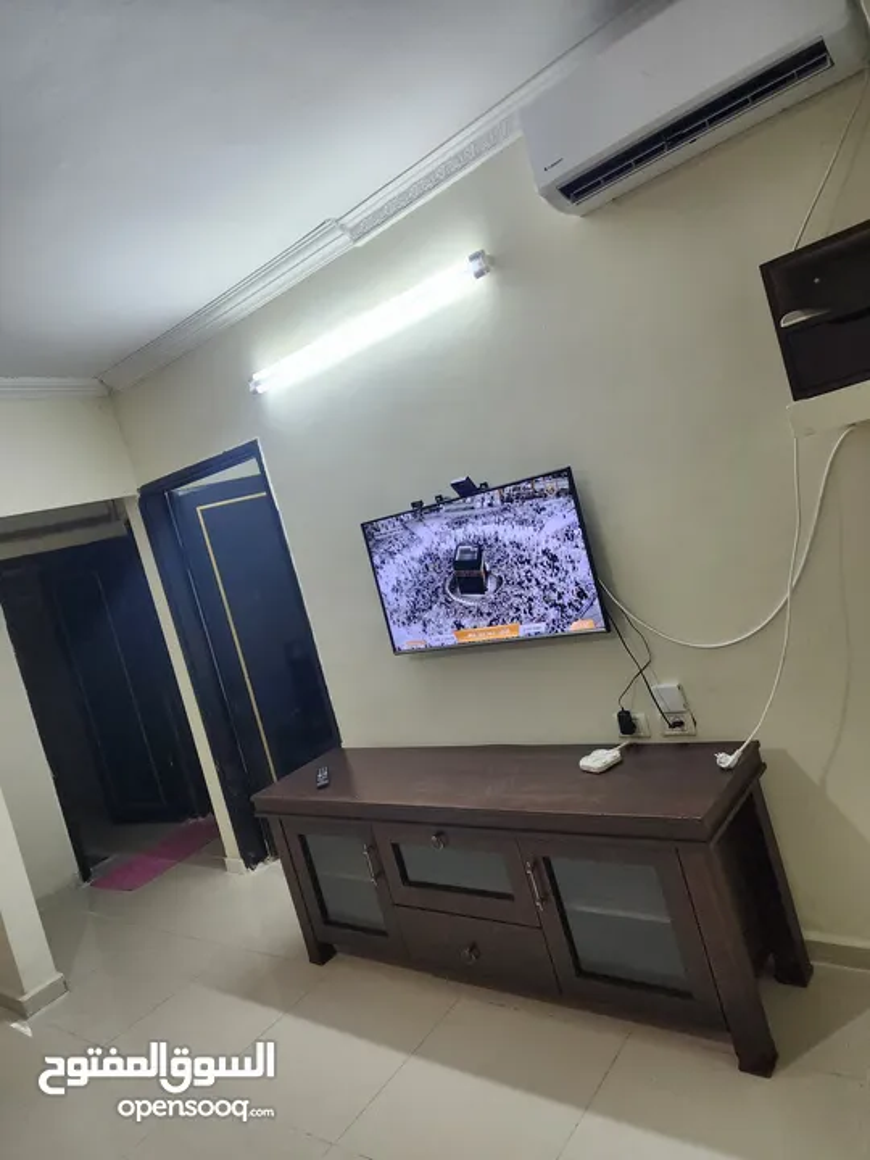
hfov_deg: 58.9
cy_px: 580
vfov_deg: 73.9
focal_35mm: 23
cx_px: 435
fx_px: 771
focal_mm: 6.4
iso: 160
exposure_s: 1/100
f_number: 1.8
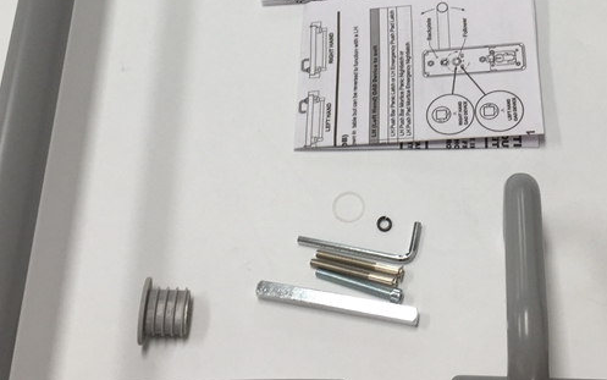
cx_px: 352
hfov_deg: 31.0
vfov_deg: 19.0
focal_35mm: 66
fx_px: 1092
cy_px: -27
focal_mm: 4.15
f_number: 2.2
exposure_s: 1/50
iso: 32
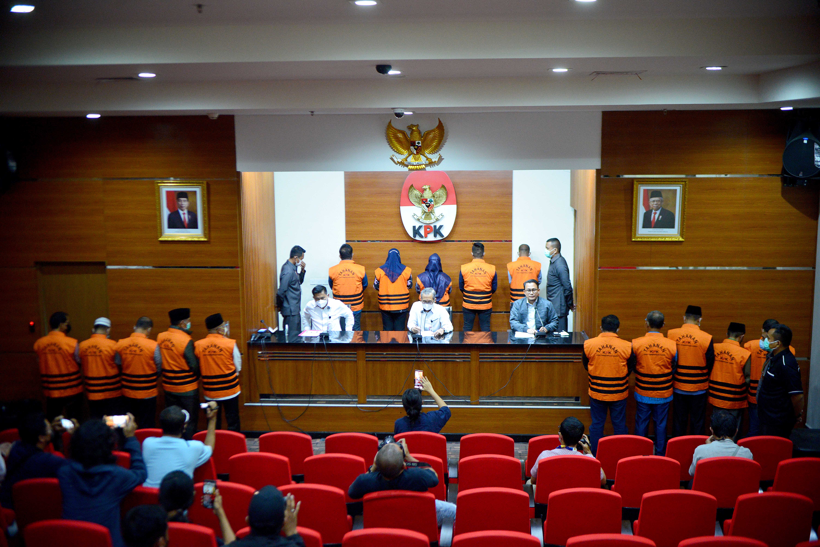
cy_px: 274
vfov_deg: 35.1
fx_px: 866
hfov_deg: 50.7
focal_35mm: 38
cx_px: 410
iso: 3200
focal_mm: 38
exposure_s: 1/80
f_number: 2.8
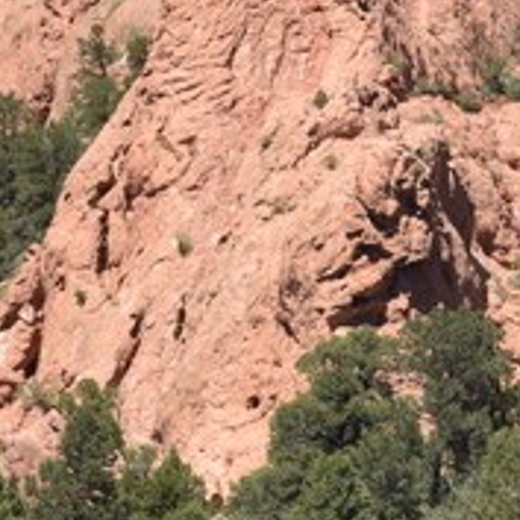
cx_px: 814
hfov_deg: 2.3
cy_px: 182
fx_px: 13035
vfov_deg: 2.3
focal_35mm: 767
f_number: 8
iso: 100
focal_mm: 125
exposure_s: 1/250
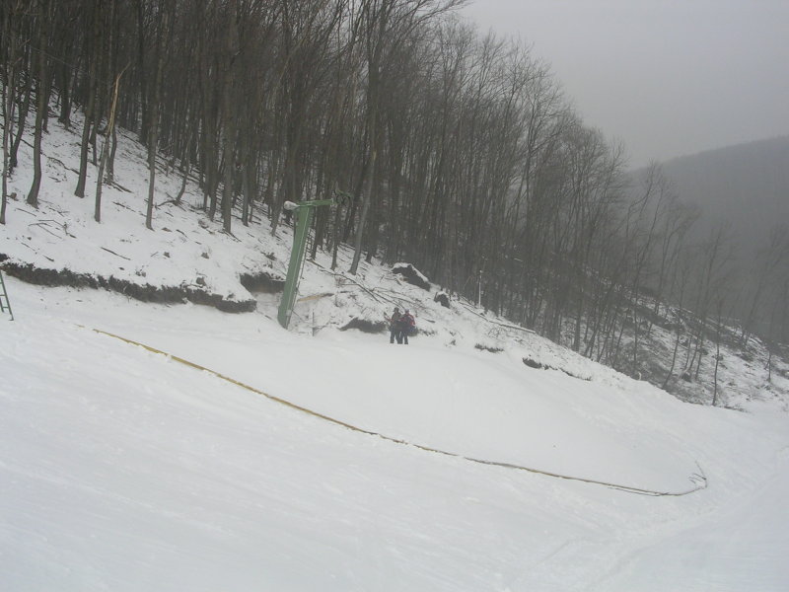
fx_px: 866
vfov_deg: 37.7
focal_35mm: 38
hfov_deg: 49.0
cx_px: 394
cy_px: 296
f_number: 5.6
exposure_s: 1/200
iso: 50
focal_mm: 5.8
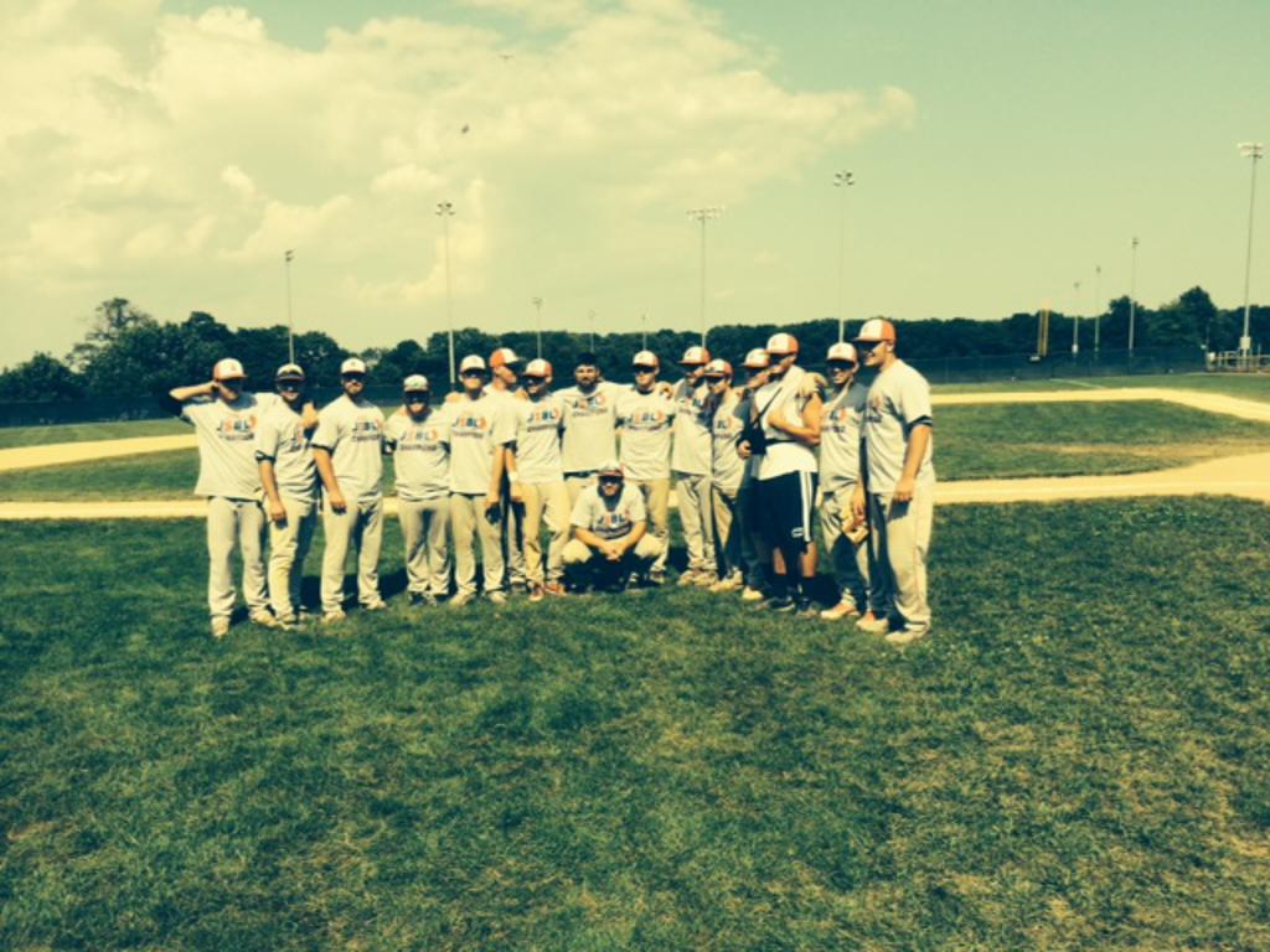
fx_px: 1101
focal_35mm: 30
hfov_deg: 60.0
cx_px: 635
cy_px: 476
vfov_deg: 46.8
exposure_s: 1/2564
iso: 40
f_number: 2.2
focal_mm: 4.12
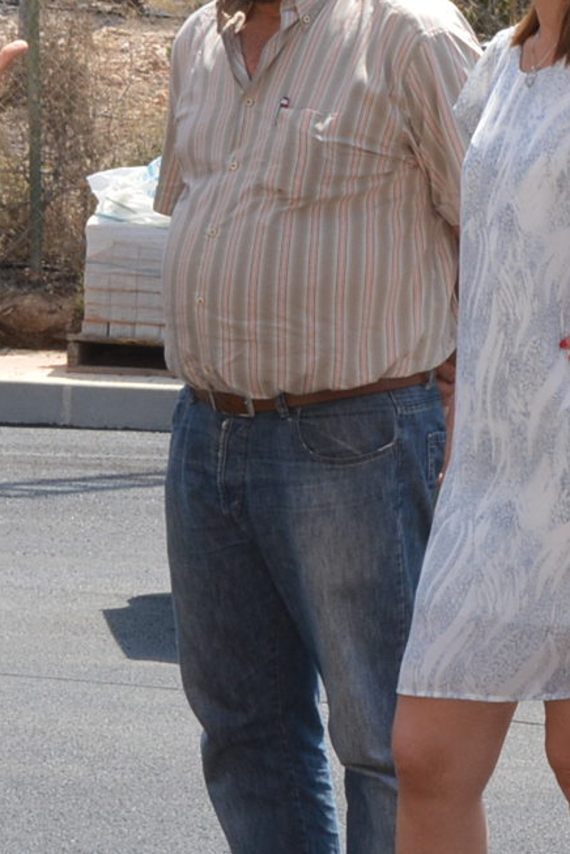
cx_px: 665
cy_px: 568
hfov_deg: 6.2
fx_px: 5219
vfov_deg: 9.3
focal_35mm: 220
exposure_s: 1/200
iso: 400
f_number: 16
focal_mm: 32
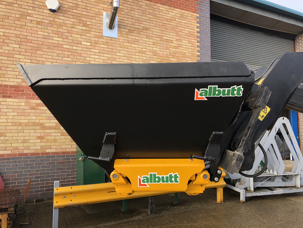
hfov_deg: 63.4
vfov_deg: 49.7
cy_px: 114
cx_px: 152
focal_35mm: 28
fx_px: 245
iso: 20
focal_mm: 3.99
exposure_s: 1/318
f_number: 1.8
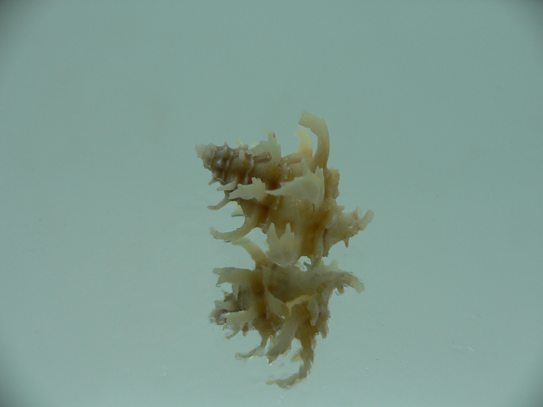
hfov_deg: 52.6
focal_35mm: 35
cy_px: 204
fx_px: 549
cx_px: 272
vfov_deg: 40.7
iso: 80
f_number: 2.8
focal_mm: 4.6
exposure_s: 1/80
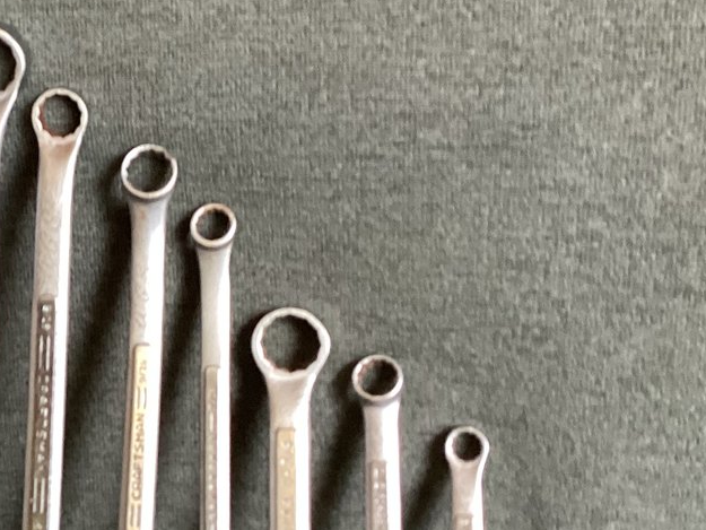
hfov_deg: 24.0
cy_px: 264
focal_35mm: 75
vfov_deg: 19.6
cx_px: -108
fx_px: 1530
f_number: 2.4
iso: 250
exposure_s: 1/50
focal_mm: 3.3
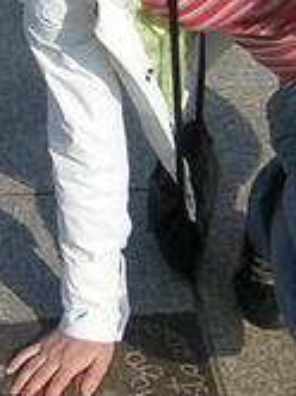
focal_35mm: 139
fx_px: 1589
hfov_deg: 10.6
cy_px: 36
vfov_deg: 14.1
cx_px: 181
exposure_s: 1/1500
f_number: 2.6
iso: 50
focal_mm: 4.7
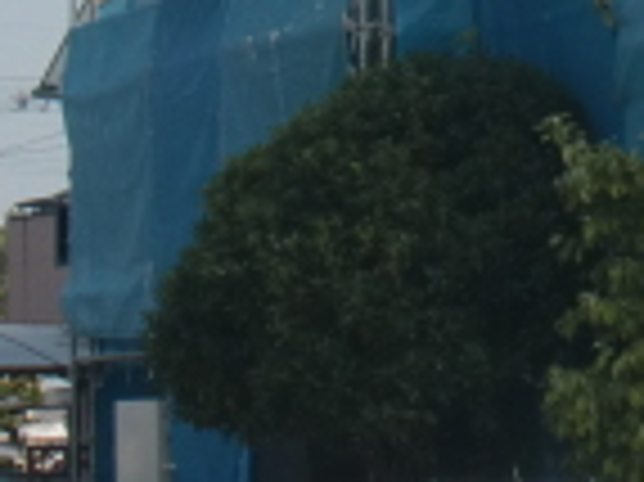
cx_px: 1027
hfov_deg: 11.1
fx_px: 3160
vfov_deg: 8.7
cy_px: -36
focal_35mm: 170
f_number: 3.9
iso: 64
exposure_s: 1/640
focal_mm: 6.66
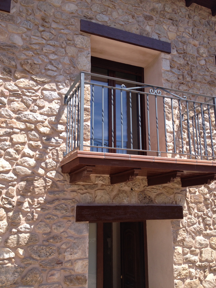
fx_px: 291
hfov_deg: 40.7
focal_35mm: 35
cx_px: 108
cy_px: 144
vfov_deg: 52.6
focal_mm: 4.28
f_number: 2.4
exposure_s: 1/890
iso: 50
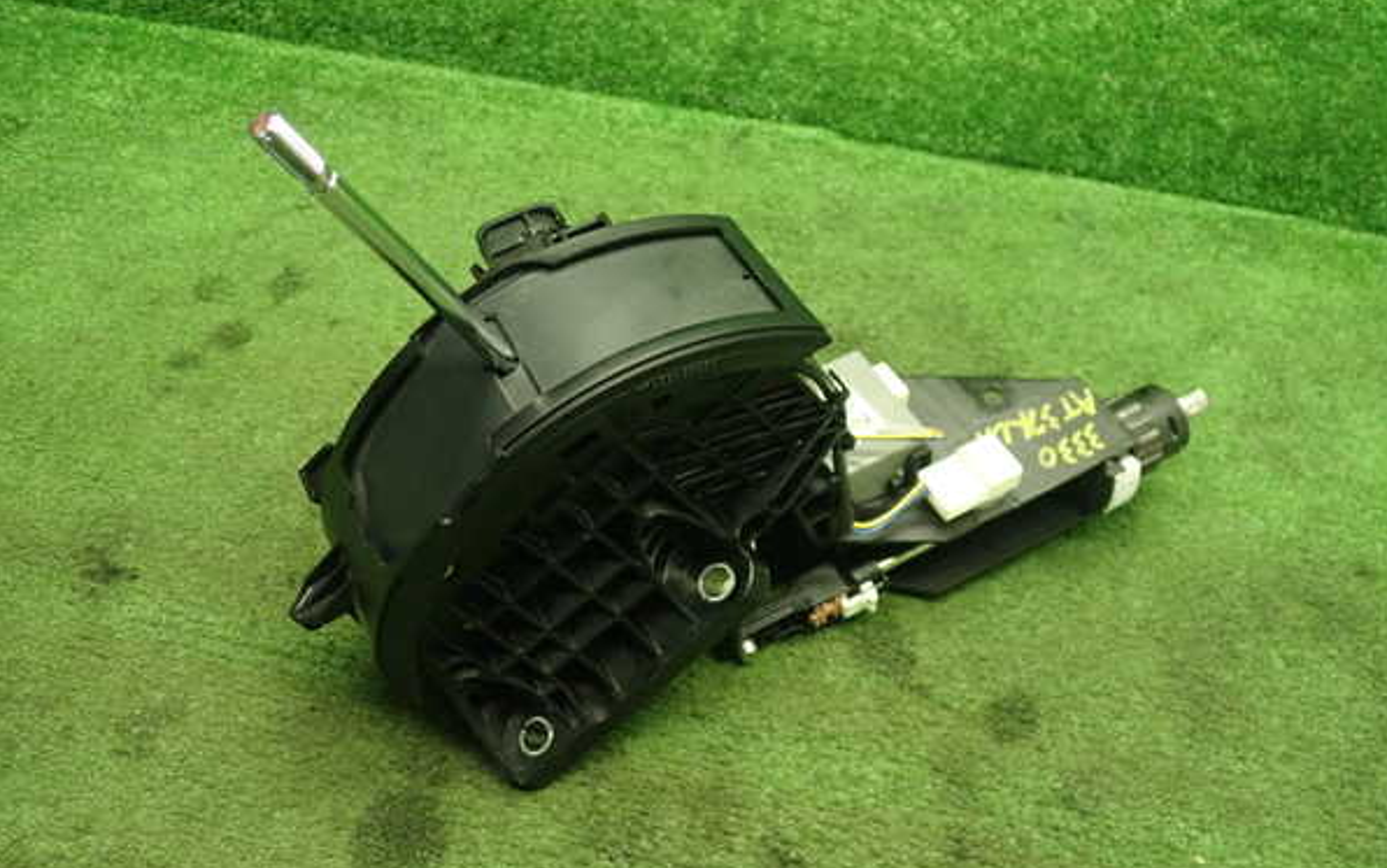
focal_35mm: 32
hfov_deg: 59.6
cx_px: 696
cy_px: 419
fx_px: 1210
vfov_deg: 39.5
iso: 800
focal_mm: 5.5
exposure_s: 1/100
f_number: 2.3
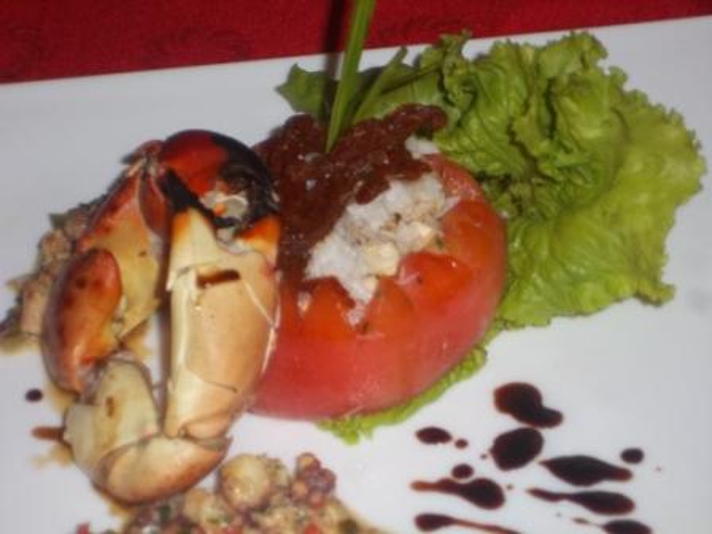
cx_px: 356
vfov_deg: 11.7
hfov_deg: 15.5
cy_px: 267
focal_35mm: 127
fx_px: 2612
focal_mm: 22.8
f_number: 5.68
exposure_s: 1/60
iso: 64
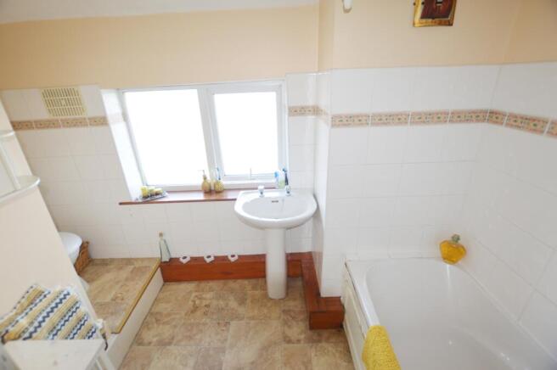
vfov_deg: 77.2
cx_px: 278
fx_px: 232
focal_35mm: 15
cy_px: 185
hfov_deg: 100.4
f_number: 3.5
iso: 400
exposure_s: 1/100
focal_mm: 10
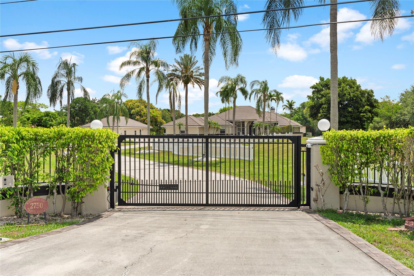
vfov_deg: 37.8
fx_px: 402
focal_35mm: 35
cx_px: 207
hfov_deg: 54.4
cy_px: 138
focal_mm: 35
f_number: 9
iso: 50
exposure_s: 1/30
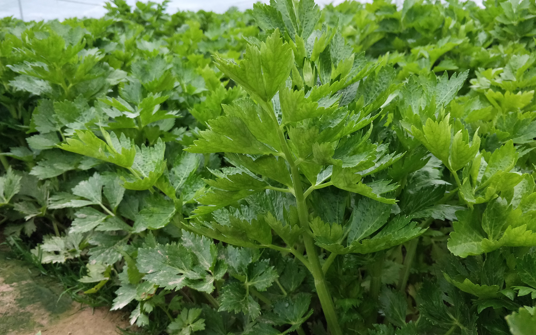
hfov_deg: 68.4
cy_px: 181
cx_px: 270
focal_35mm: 27
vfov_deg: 46.0
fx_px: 394
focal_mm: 4.27
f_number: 1.7
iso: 217
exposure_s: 1/50
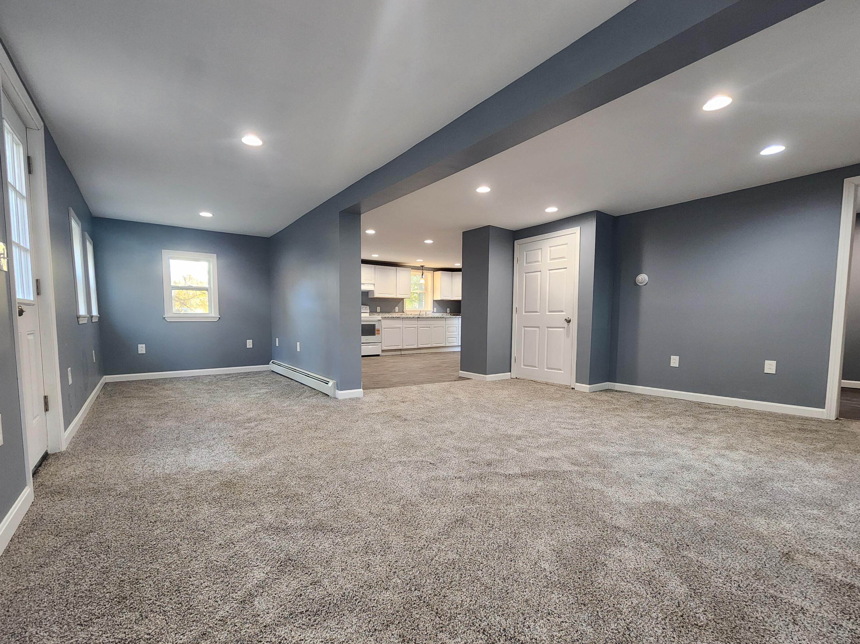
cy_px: 345
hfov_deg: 101.9
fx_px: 348
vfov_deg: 85.5
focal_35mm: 14
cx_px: 402
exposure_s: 1/60
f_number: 2.2
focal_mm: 2.2
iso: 320
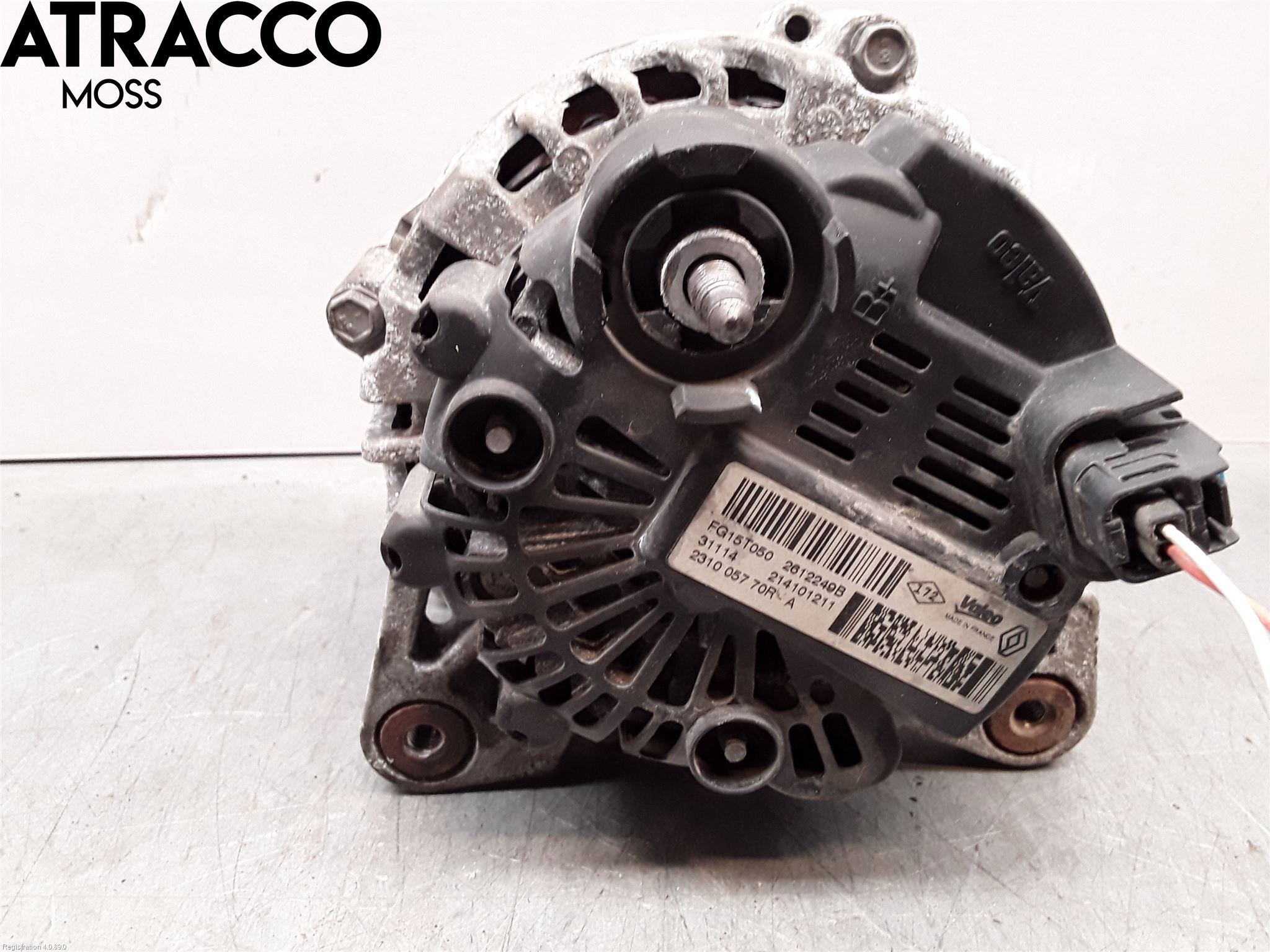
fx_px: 1027
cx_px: 635
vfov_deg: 49.7
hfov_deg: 63.4
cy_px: 476
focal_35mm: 28
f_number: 1.9
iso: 100
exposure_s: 1/50
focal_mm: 2.91
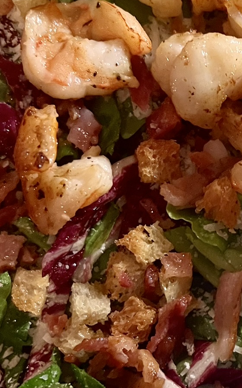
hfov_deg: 19.6
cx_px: 277
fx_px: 665
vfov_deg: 32.4
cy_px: 230
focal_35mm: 63
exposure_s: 1/30
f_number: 1.5
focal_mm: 5.7
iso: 500
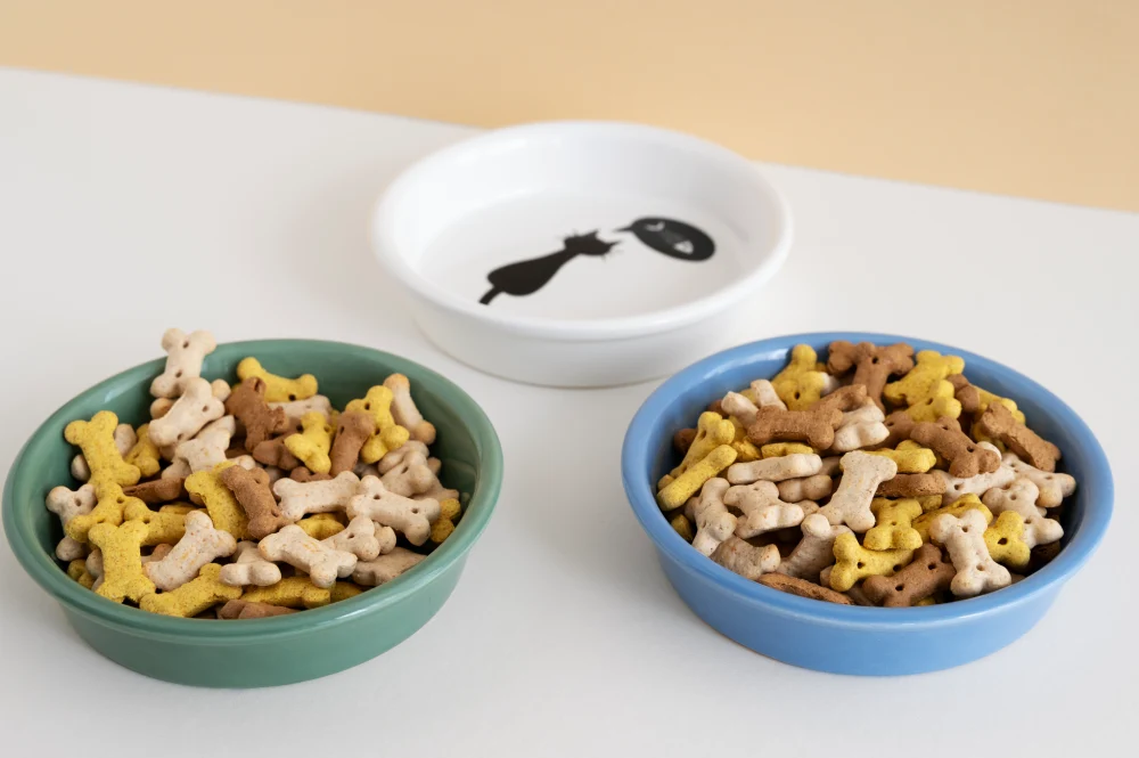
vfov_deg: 22.2
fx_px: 1928
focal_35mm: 61
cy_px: 379
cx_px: 570
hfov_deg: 32.9
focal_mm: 61
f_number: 7.1
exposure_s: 1/250
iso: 500
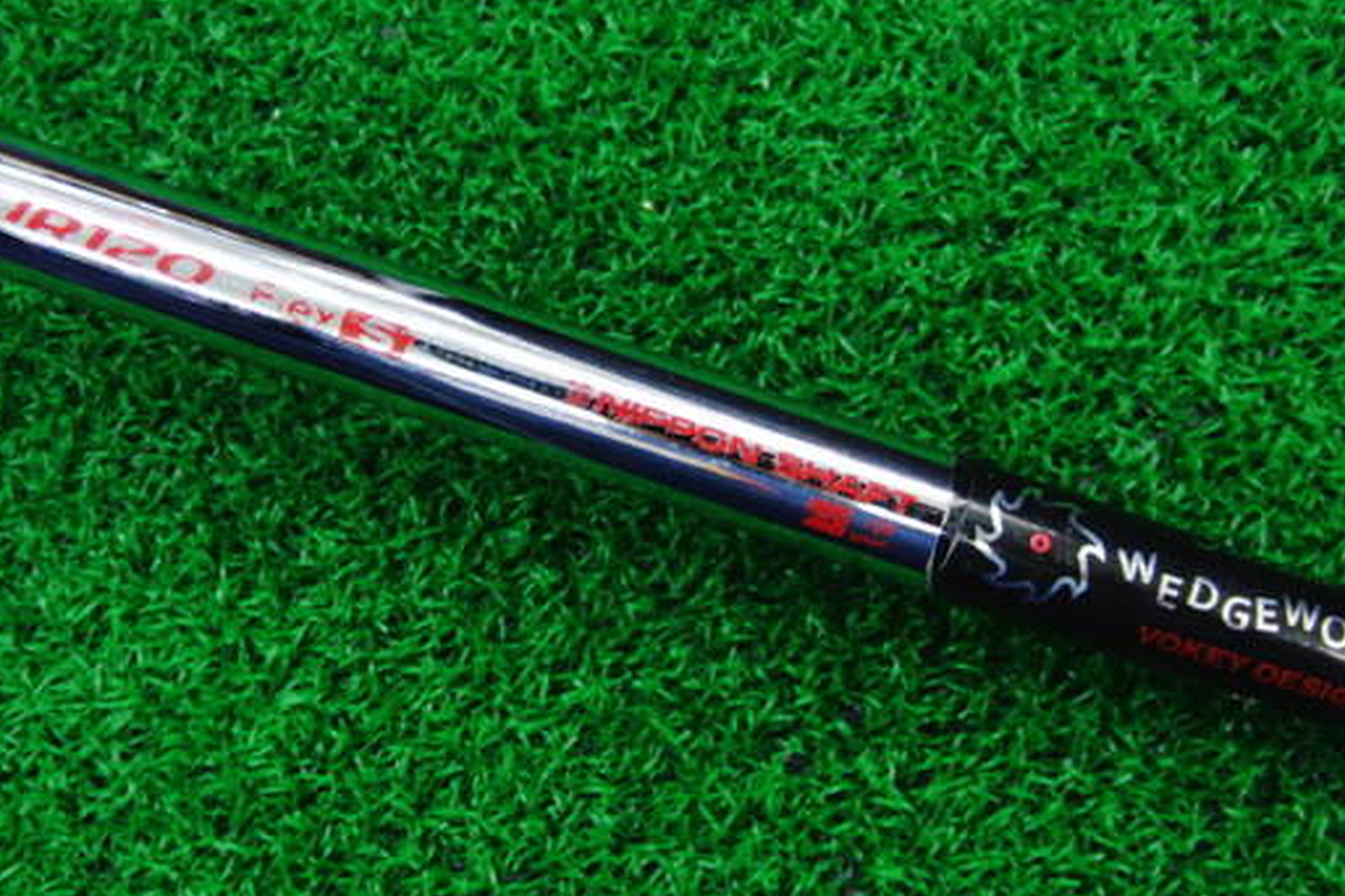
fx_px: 1793
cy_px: 354
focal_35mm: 48
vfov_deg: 28.0
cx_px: 590
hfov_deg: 41.0
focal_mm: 6.42
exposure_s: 1/40
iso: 400
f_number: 3.6
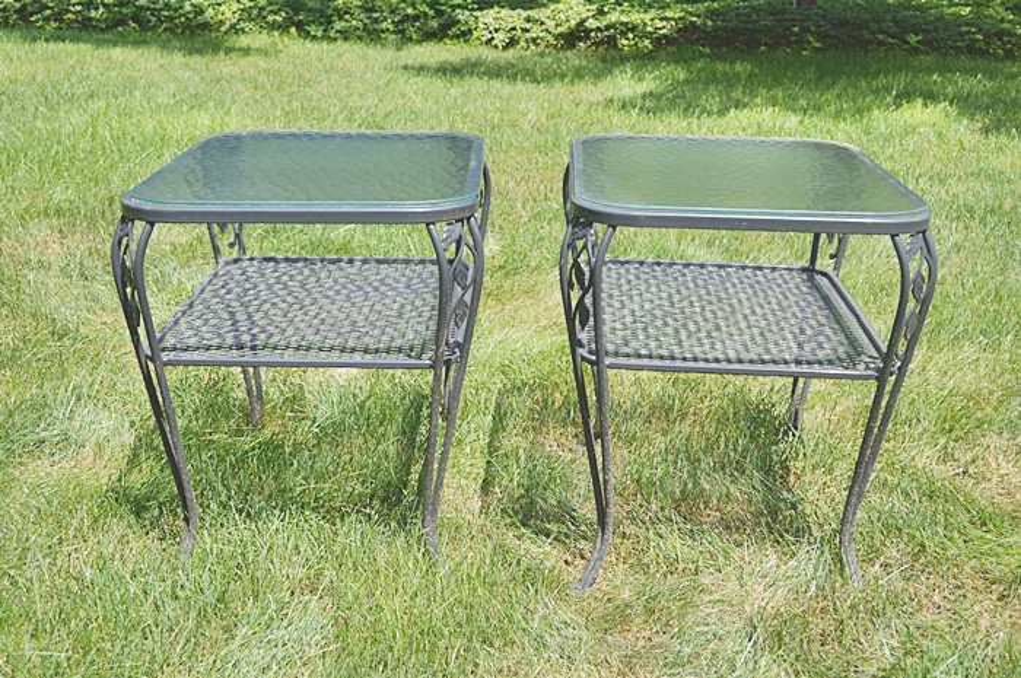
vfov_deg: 28.0
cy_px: 339
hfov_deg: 41.2
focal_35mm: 48
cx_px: 510
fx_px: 1360
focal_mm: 32
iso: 100
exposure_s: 1/160
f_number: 6.3
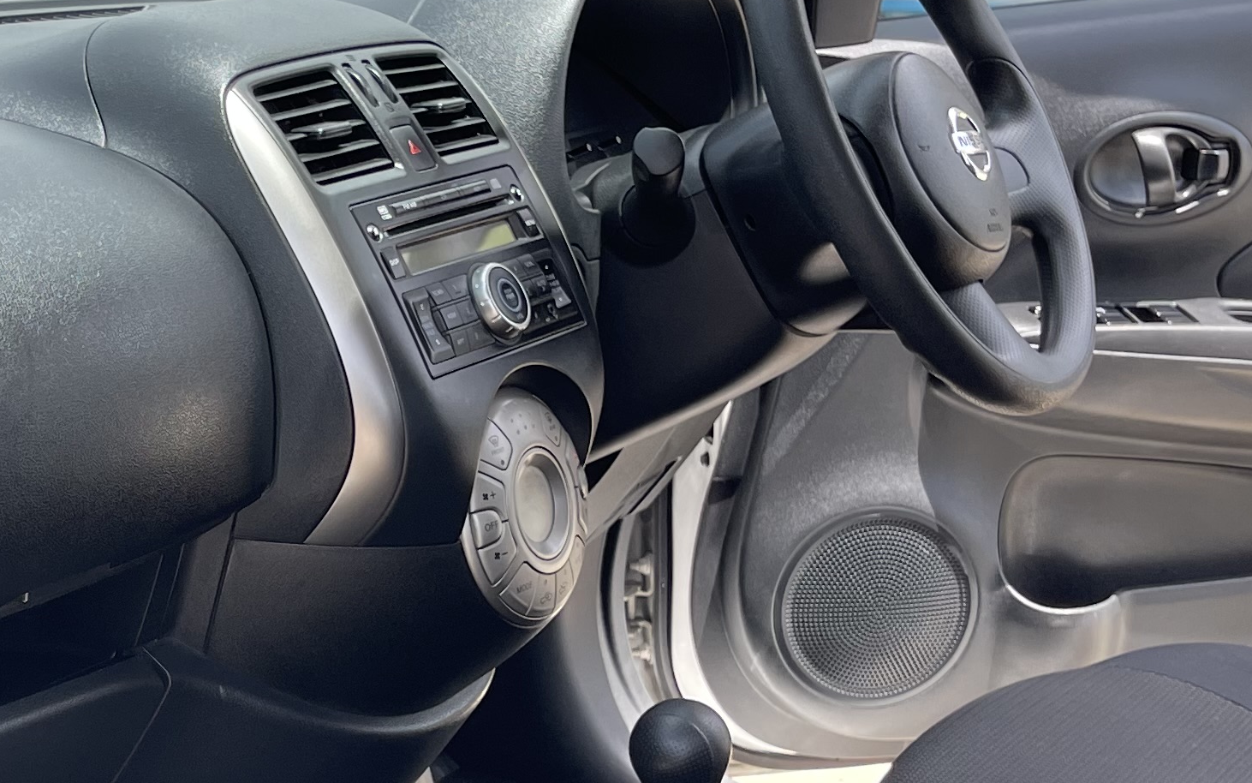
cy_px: 571
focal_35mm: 76
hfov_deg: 26.4
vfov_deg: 17.1
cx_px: 187
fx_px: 2593
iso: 32
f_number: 1.6
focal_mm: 5.1
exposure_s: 1/645
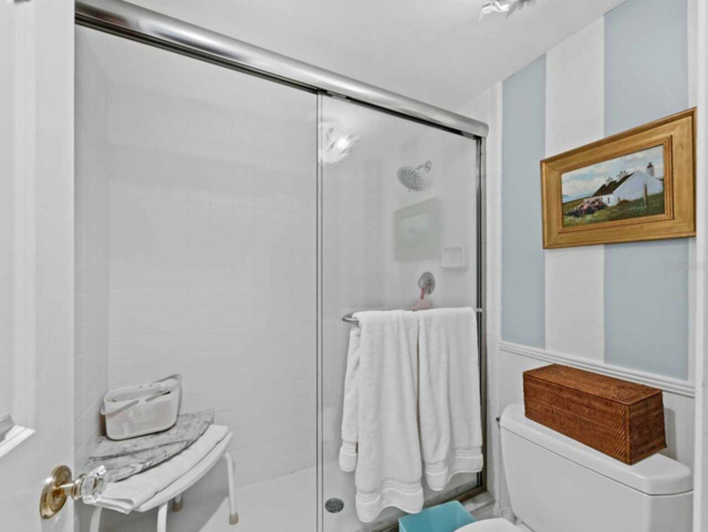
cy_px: 266
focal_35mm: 14
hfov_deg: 102.0
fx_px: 287
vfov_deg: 85.8
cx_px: 354
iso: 400
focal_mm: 7
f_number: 11
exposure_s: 1/3
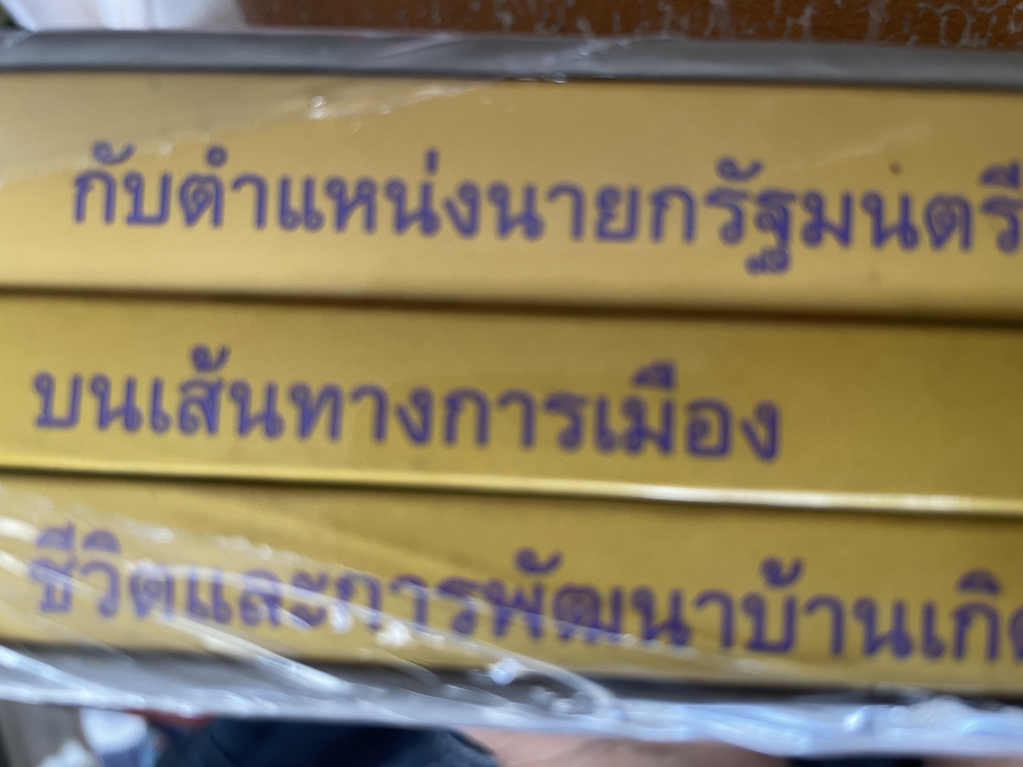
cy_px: 384
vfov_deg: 53.1
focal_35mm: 26
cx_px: 512
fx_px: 768
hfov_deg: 67.3
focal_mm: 4.2
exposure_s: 1/99
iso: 125
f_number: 1.6
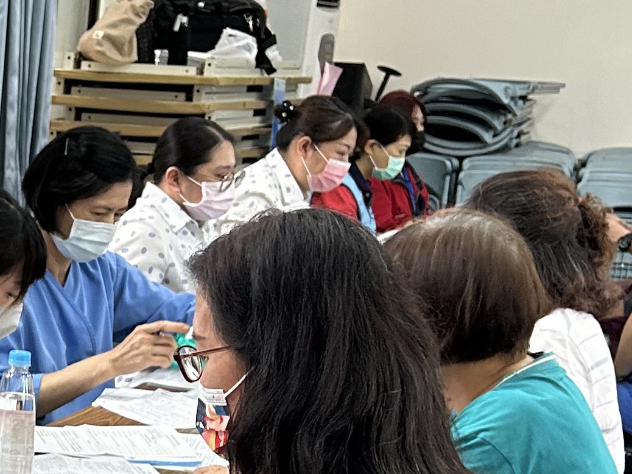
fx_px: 1844
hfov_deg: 17.7
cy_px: 410
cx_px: -270
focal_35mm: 101
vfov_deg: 14.5
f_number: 1.5
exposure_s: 1/120
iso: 125
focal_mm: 5.7
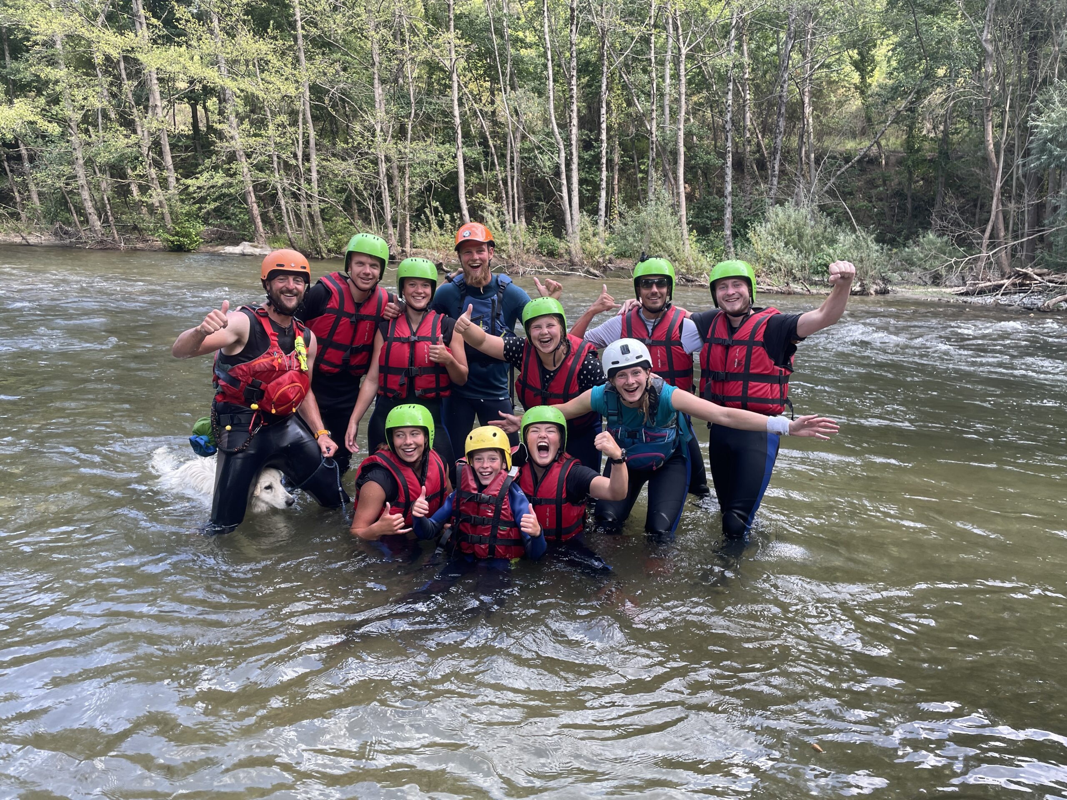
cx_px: 534
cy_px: 400
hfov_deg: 67.3
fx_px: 801
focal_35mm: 26
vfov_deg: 53.1
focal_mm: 4.2
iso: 32
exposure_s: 1/154
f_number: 1.6
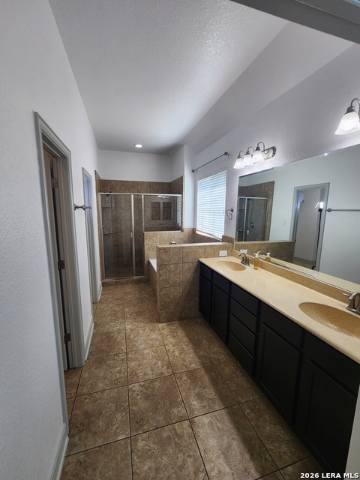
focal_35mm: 13
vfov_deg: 106.2
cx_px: 180
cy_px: 240
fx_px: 180
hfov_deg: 89.9
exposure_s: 1/120
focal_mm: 2.2
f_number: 2.2
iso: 100
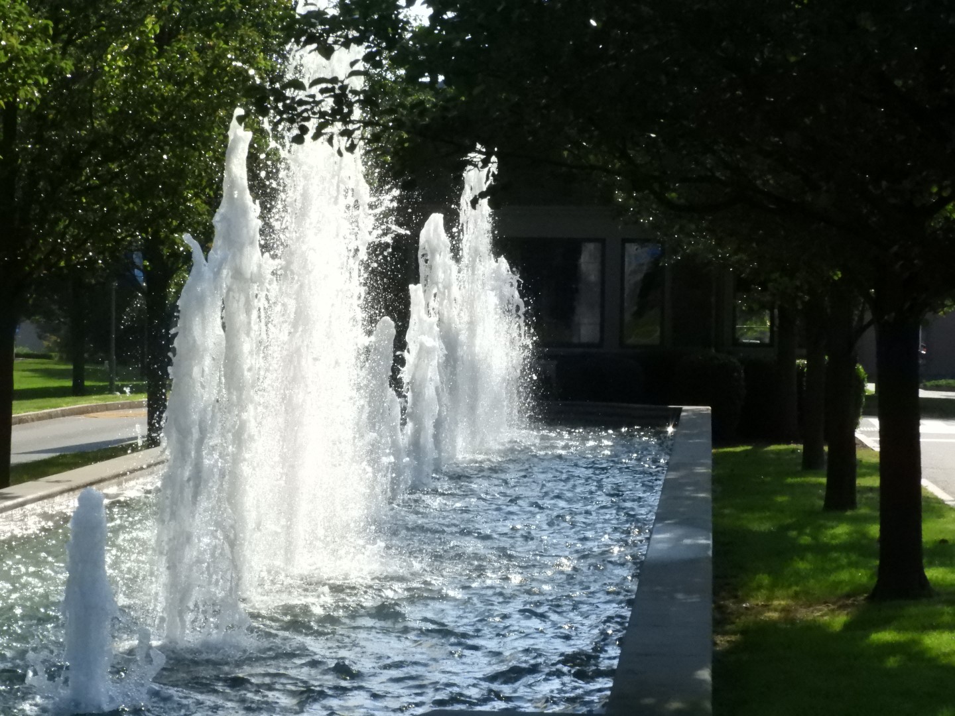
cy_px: 358
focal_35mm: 105
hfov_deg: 18.7
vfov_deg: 14.1
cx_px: 478
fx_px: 2897
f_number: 7.6
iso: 1600
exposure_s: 1/3200
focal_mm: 18.8
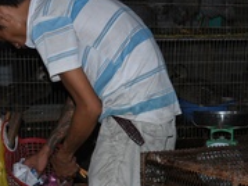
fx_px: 802
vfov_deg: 12.8
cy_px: 242
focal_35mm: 112
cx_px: 227
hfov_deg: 17.3
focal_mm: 32
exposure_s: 1/80
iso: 400
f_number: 5.6
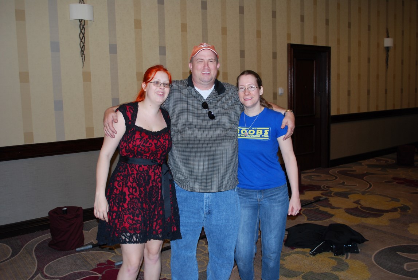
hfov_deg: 57.2
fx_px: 384
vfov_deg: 40.1
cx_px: 209
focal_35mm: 33
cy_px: 140
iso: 200
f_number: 4
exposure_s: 1/60
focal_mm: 22
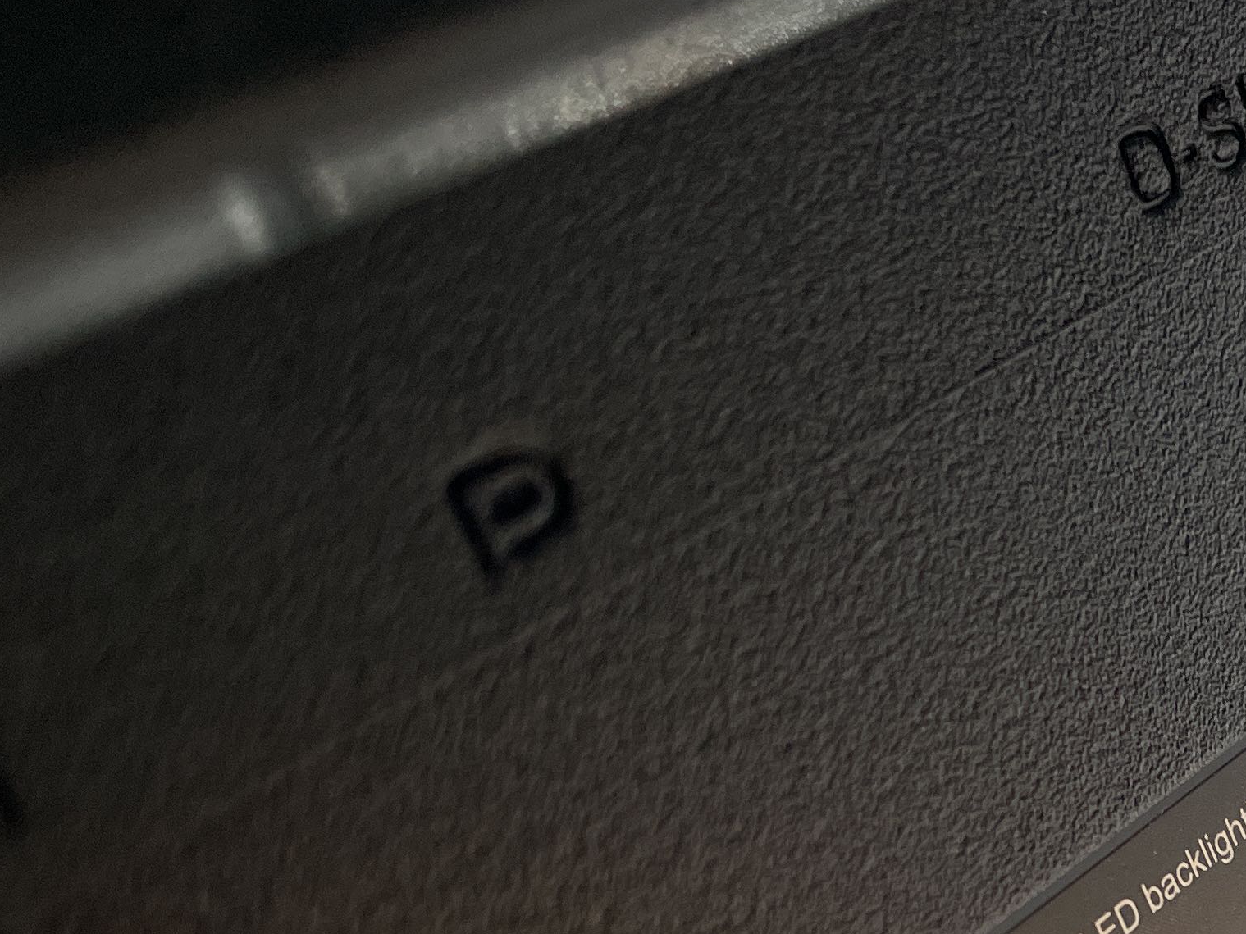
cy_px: 969
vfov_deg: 20.5
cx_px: 1426
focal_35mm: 69
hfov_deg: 25.7
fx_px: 2483
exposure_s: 1/121
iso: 64
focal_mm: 4.2
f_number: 1.6
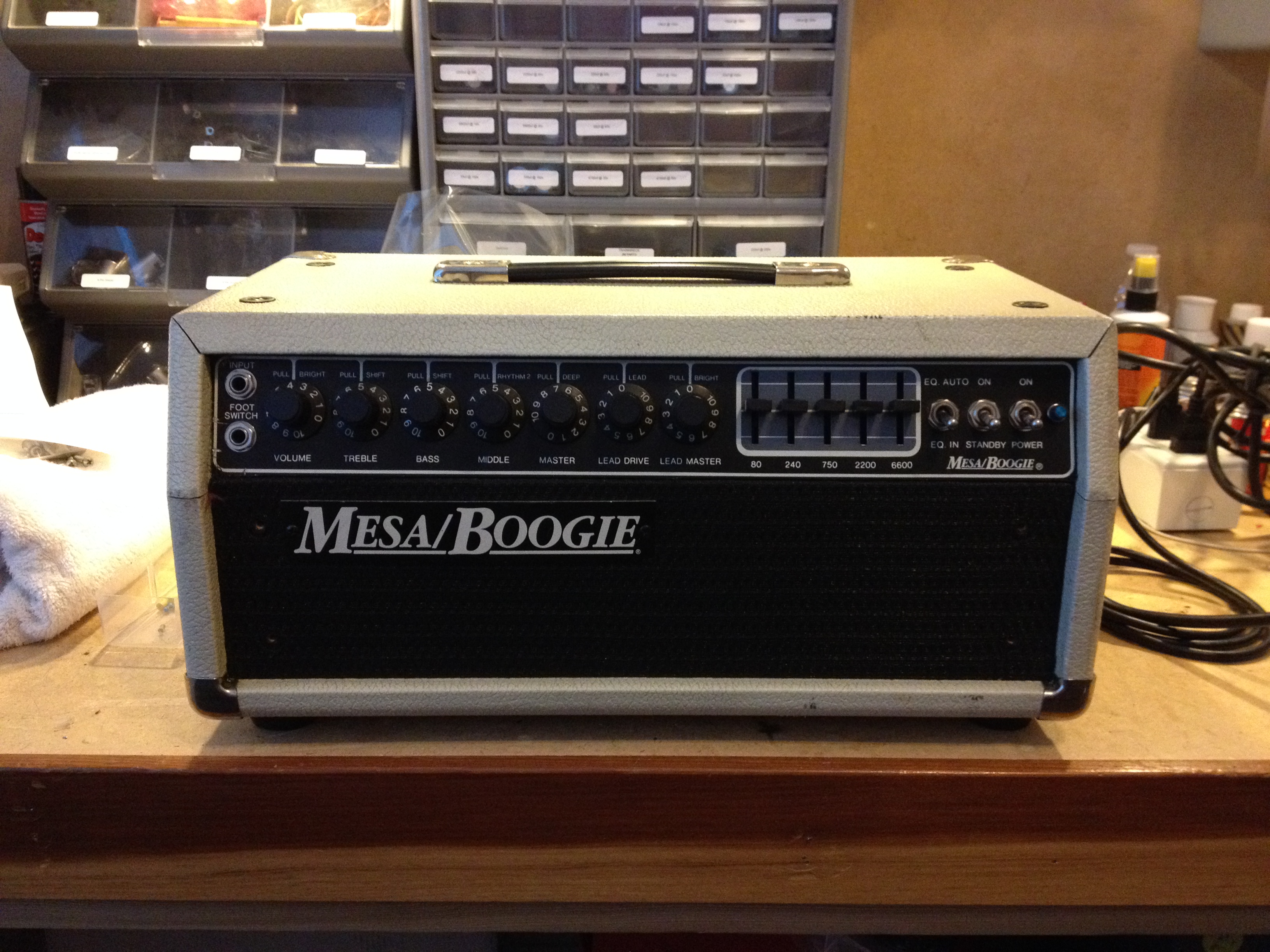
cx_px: 635
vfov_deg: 40.7
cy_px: 476
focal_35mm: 35
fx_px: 1284
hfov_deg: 52.6
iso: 400
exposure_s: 1/20
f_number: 2.4
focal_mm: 4.28
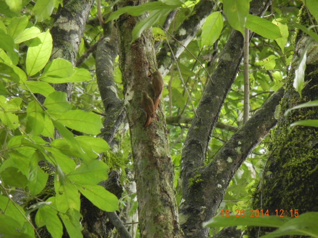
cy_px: 119
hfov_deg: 6.6
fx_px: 2756
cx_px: 159
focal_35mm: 300
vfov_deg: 5.0
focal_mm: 54
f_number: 5.6
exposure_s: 1/60.7
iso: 409
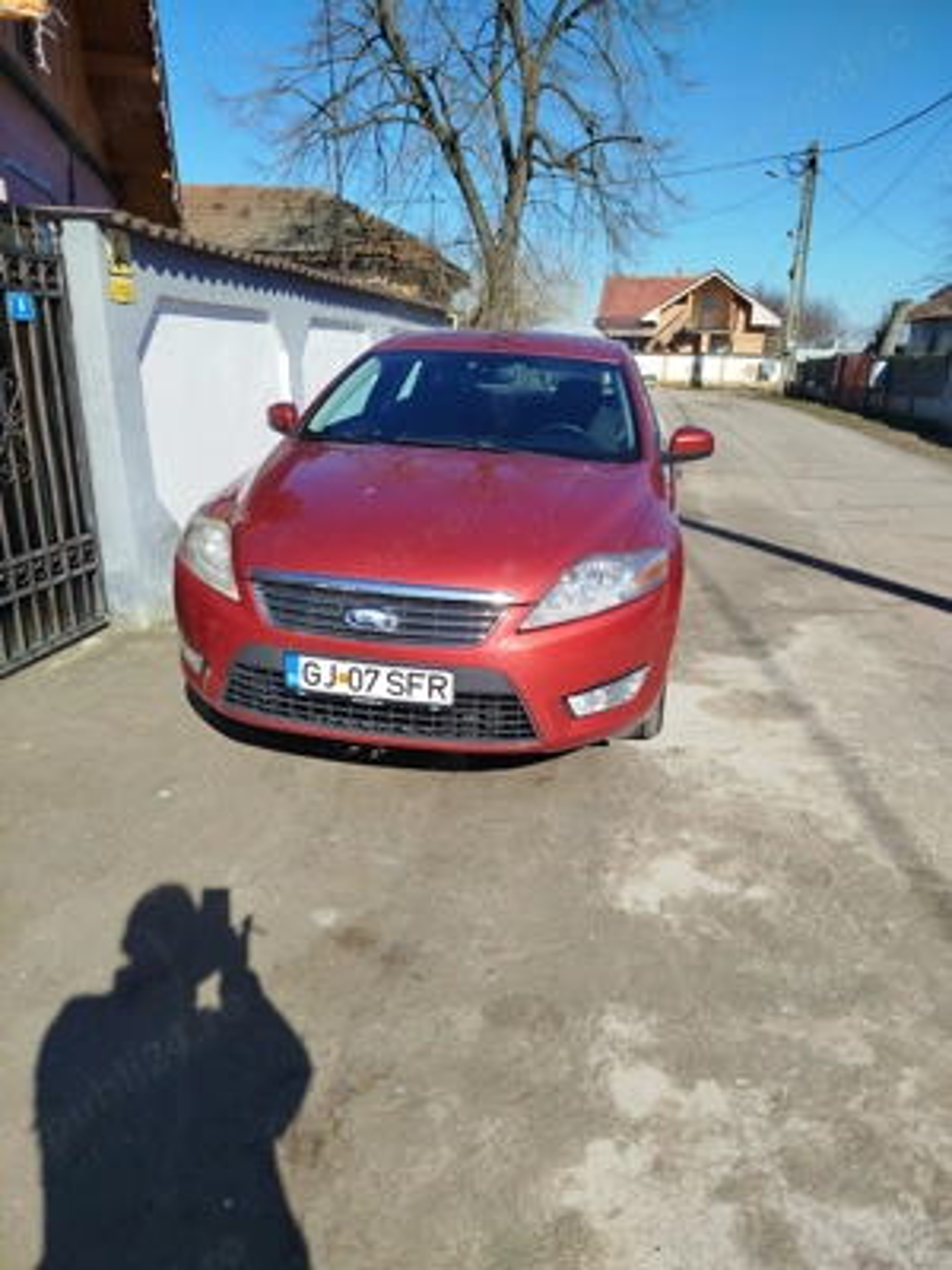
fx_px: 880
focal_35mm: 24
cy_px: 635
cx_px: 476
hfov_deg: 56.8
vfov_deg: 71.6
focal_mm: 5.31
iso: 50
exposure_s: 1/1197
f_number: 1.7
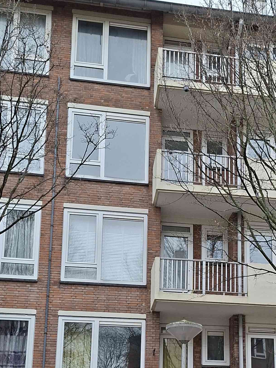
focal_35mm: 57
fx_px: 606
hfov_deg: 25.4
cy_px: 317
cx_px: 206
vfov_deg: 32.4
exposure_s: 1/116
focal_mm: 5.54
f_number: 1.8
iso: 50
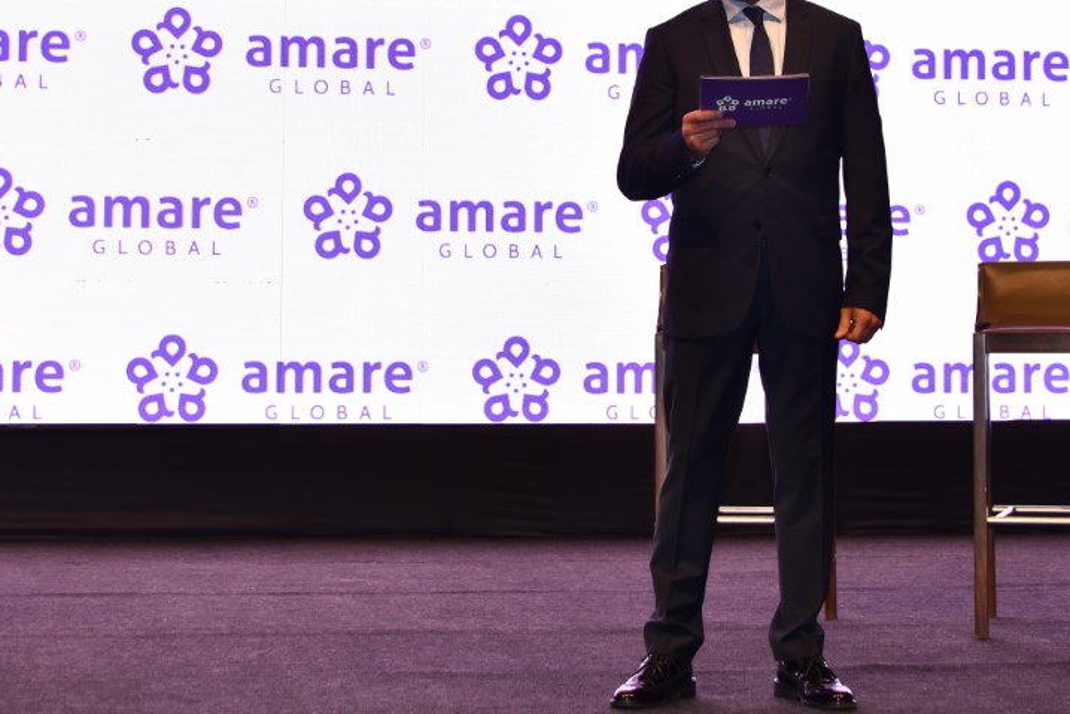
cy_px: 143
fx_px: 2765
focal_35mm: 93
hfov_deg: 21.9
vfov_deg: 14.6
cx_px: 599
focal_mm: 58
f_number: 5.6
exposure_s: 1/200
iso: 800
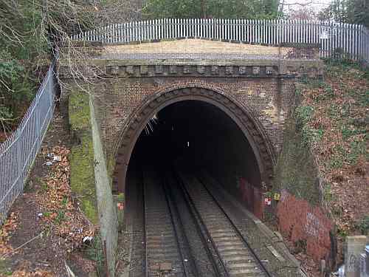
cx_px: 184
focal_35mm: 39
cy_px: 138
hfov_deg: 47.9
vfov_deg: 36.8
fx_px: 416
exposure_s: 1/60
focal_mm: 6.4
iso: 125
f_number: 3.9
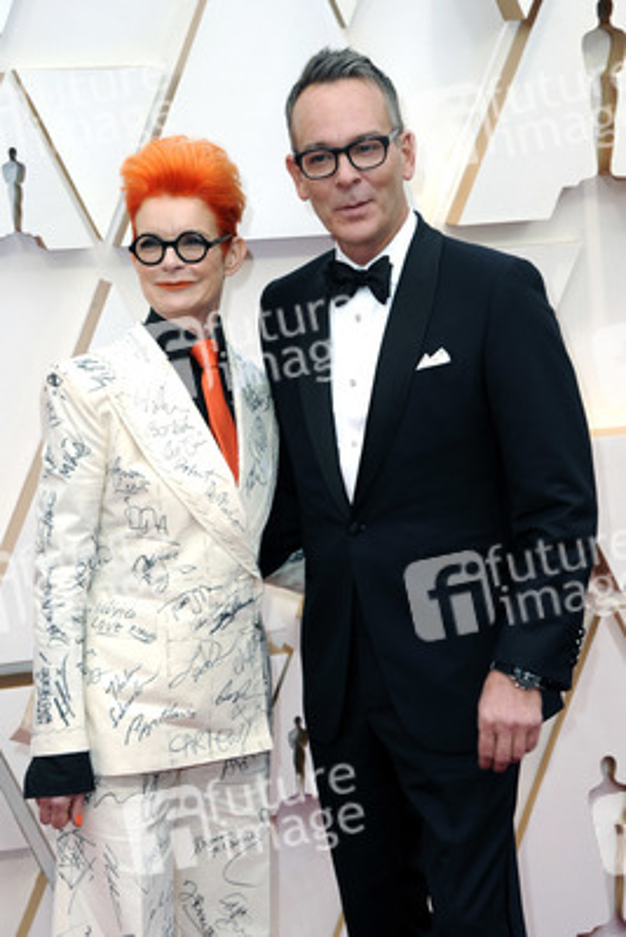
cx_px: 313
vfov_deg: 22.6
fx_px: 2345
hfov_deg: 15.2
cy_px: 468
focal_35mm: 90
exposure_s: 1/200
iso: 800
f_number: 8
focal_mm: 90
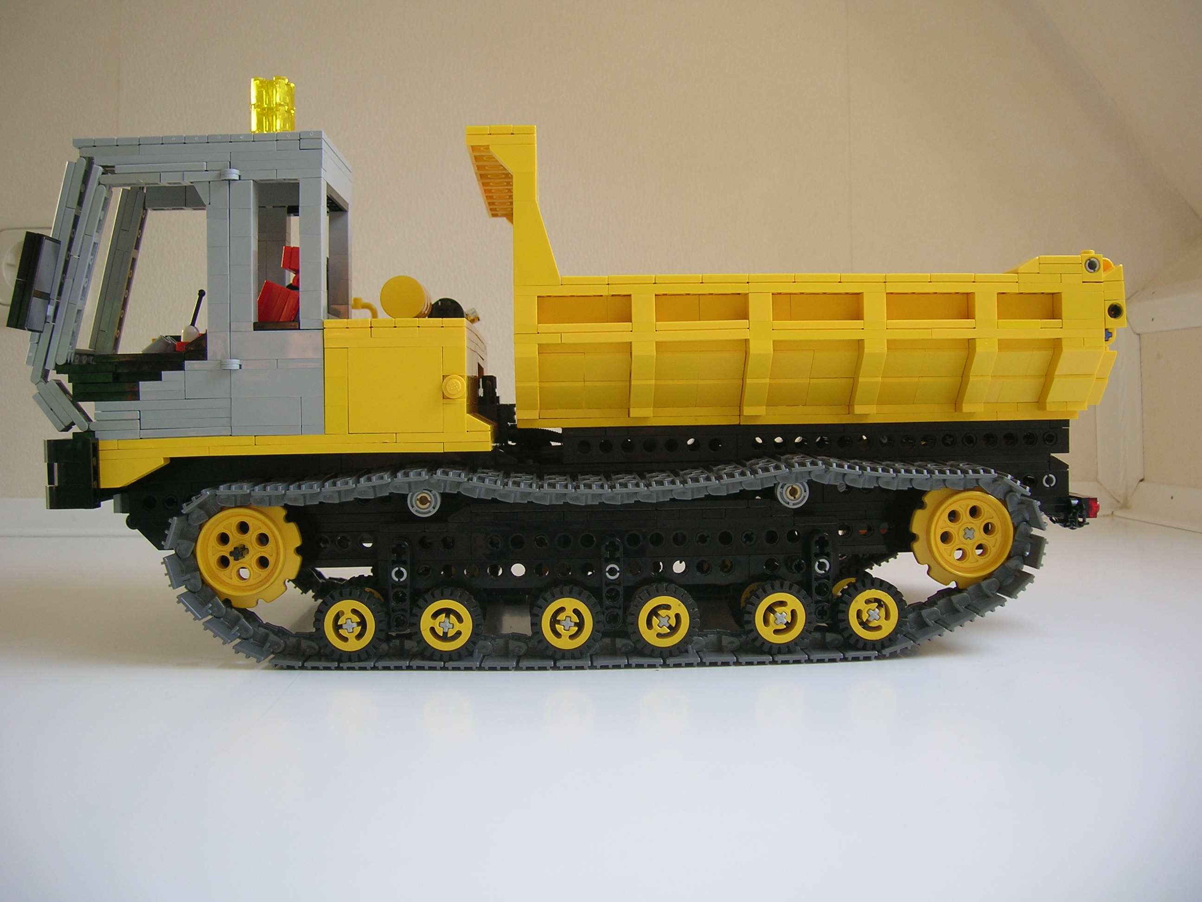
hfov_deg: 54.0
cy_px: 451
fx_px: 1181
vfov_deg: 41.8
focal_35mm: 34
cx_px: 601
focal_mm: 5.7
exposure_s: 1/33.6
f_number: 2.9
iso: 50
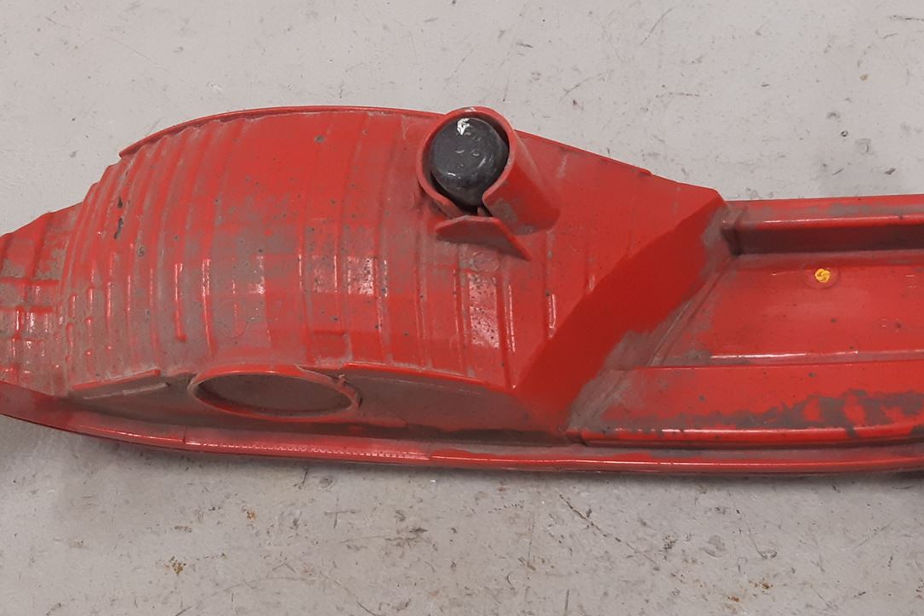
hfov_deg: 38.9
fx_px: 1309
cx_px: 436
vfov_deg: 26.4
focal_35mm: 51
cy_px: 356
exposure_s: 1/50
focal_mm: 3.93
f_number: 1.7
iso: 200
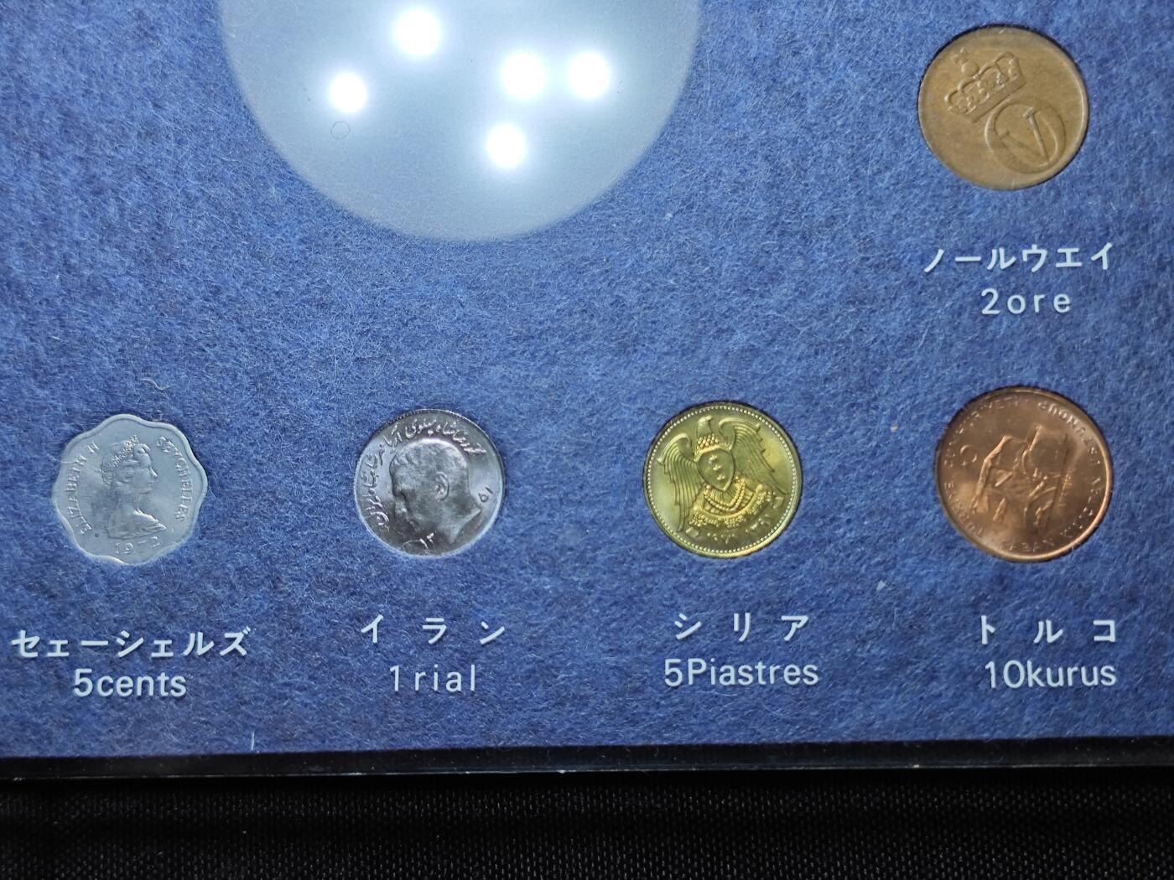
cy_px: 440
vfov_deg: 29.7
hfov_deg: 38.9
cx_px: 587
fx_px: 1662
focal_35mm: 49
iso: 80
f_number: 1.6
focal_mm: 5.84
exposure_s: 1/100
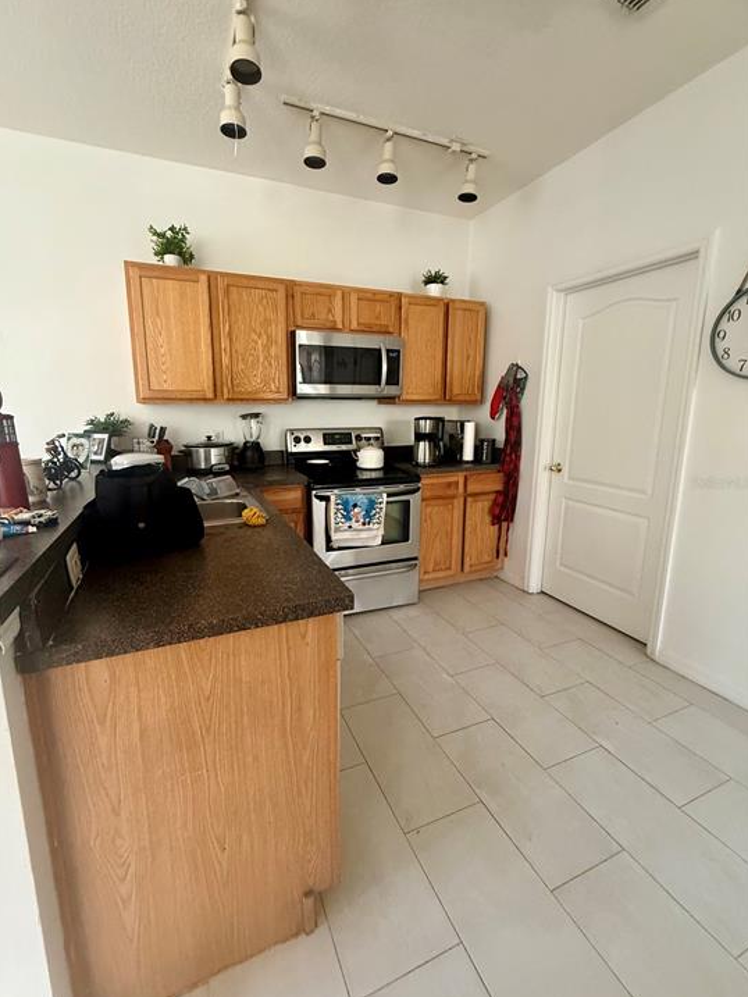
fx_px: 432
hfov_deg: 81.7
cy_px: 483
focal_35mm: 15
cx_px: 353
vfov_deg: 98.1
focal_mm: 2.22
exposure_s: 1/60
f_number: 2.2
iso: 500
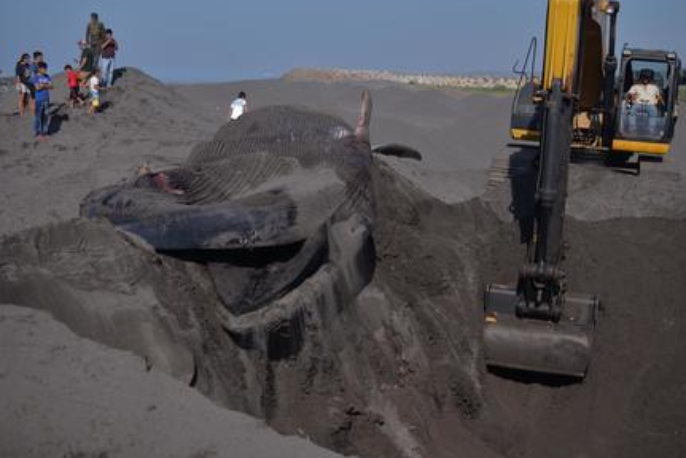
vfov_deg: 23.4
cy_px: 204
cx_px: 360
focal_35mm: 58
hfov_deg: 34.5
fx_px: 1106
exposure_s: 1/4000
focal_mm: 50
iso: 50
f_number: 2.8
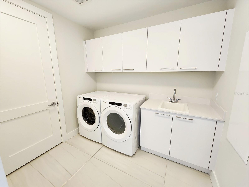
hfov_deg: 106.2
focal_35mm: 13
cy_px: 94
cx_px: 124
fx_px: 94
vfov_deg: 89.9
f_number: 2.2
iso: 250
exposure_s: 1/60.2
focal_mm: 2.2
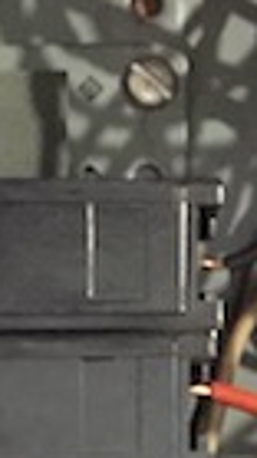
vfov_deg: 11.7
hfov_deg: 6.7
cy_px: 708
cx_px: -214
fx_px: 2124
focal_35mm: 175
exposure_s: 1/15
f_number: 2.2
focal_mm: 4.15
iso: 400
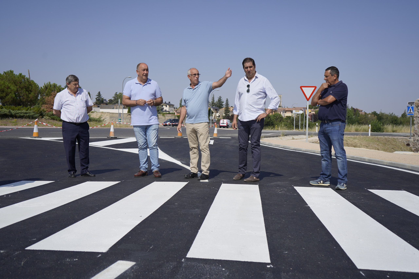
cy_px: 140
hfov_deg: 50.7
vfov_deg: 35.0
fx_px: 442
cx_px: 210
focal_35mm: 38
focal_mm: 38
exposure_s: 1/1000
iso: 100
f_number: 4.5
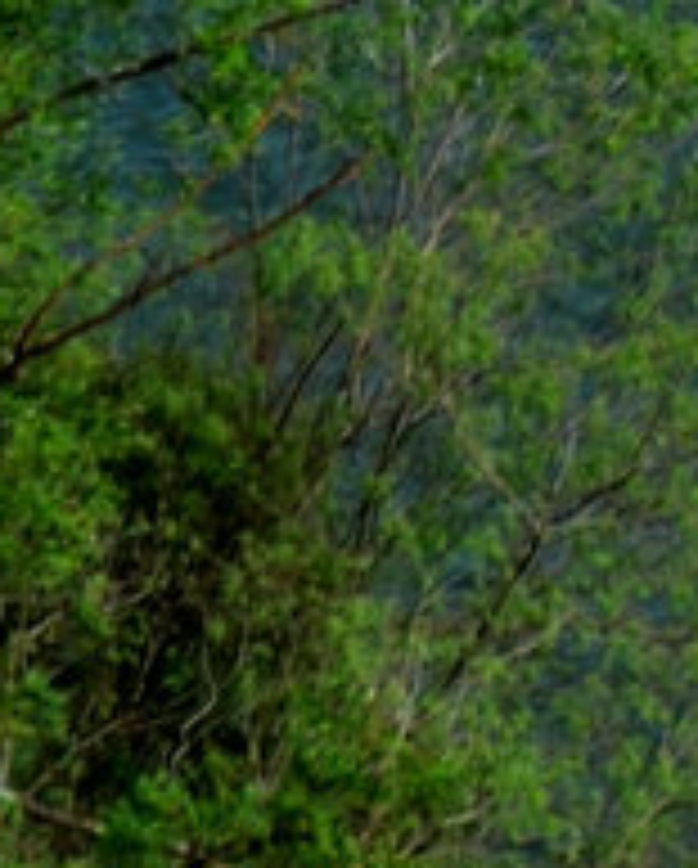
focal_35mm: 1420
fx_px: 36582
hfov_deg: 1.1
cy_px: -1916
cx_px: -691
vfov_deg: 1.4
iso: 250
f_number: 10
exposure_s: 1/60
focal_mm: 130
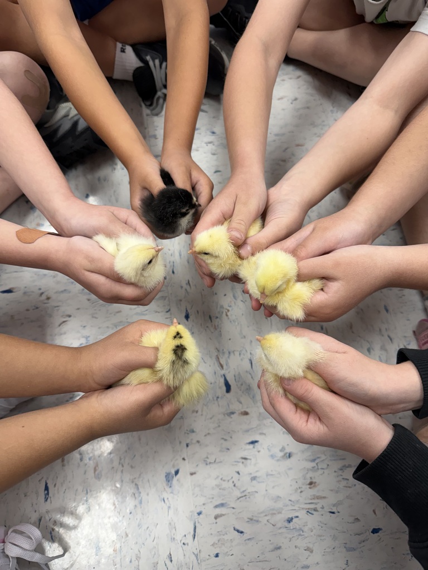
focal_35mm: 24
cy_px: 285
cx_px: 214
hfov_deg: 56.8
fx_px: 396
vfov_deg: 71.6
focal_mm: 6.76
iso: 200
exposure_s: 1/120
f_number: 1.78
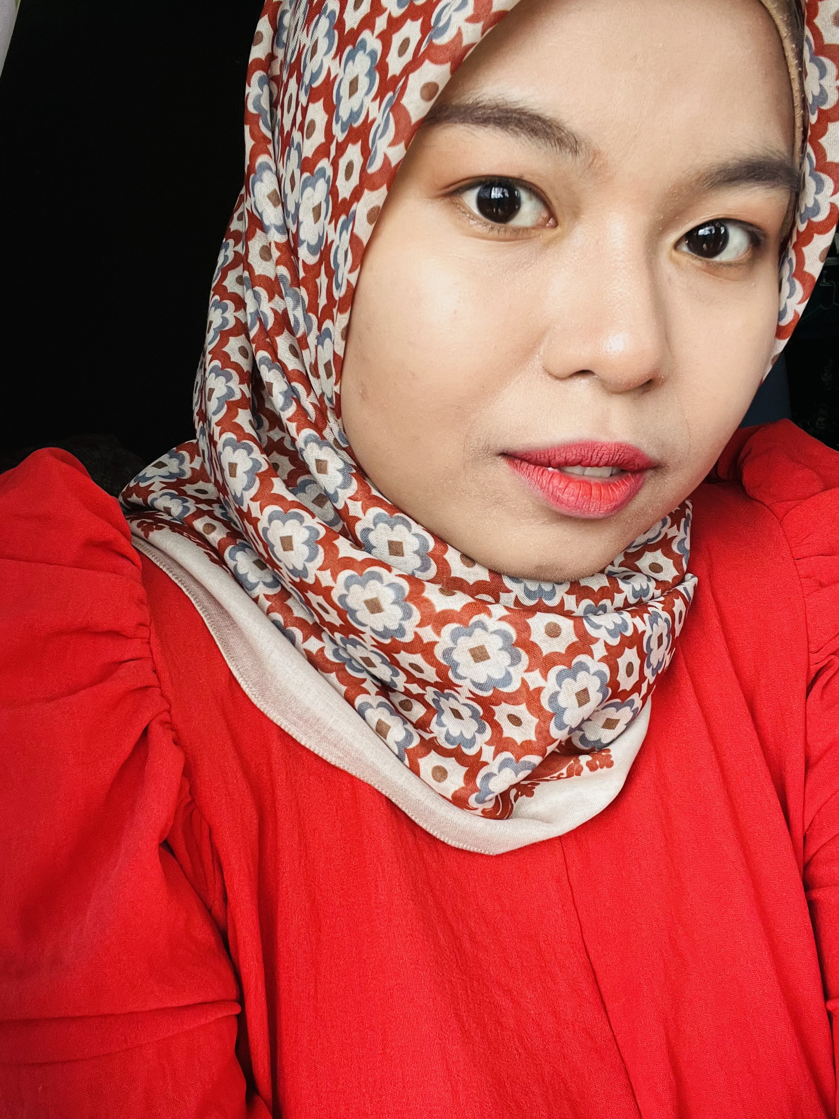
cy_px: 560
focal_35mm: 30
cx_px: 420
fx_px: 969
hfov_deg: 46.8
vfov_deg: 60.0
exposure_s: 1/87
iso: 100
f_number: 2.2
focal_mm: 2.71
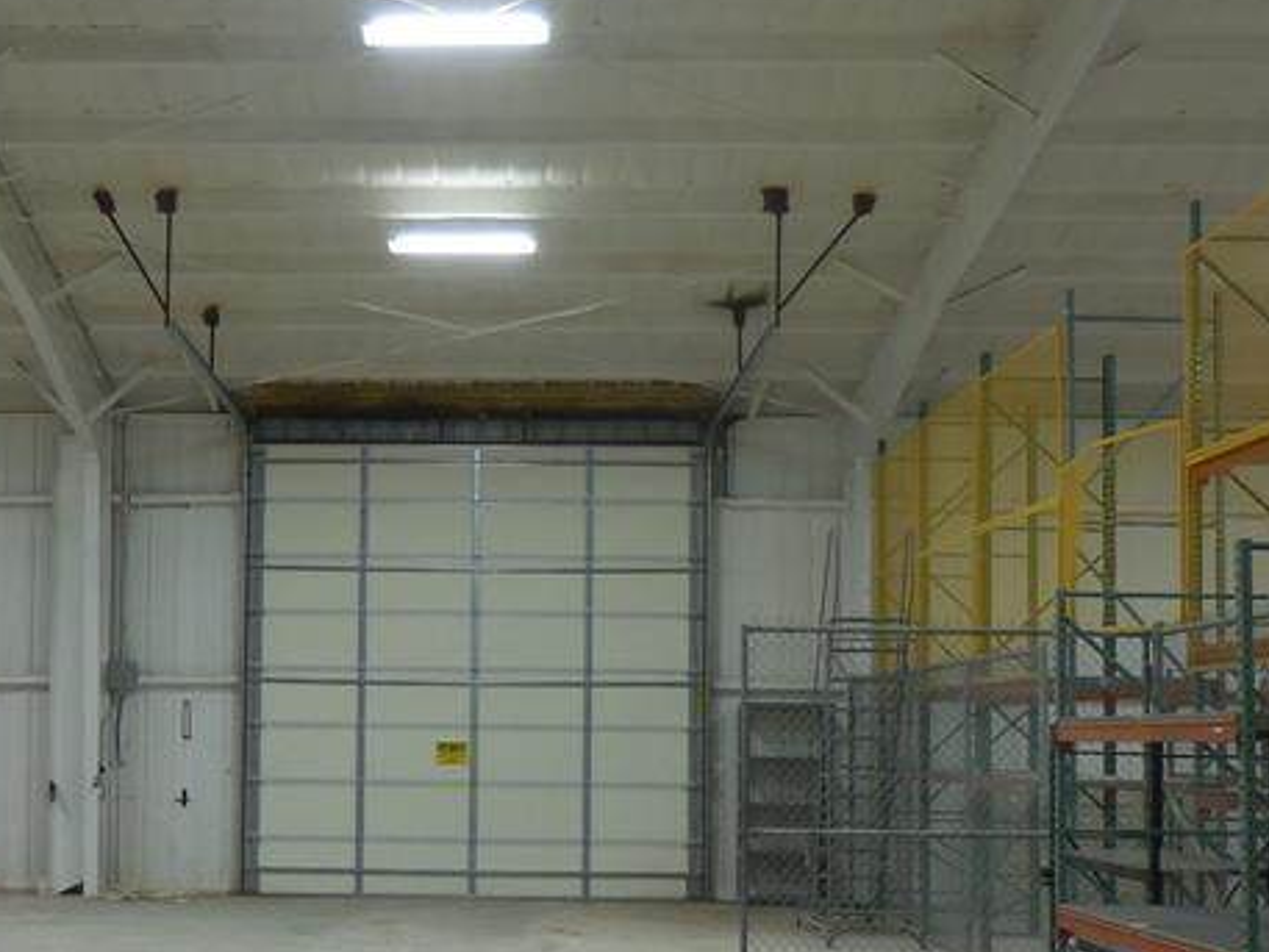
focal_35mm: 56
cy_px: 624
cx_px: 408
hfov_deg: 34.0
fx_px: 2053
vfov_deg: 26.0
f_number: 3.3
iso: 160
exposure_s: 1/30
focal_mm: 4.5
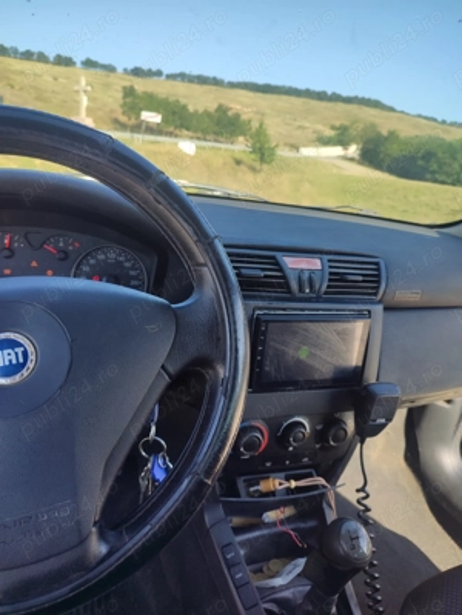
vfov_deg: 71.6
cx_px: 231
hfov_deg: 56.8
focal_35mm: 24
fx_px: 427
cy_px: 308
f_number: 1.89
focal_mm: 5.89
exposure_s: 1/235
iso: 50
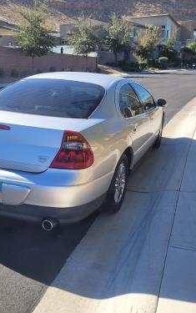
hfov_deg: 34.5
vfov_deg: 52.7
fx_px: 316
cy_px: 156
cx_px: 98
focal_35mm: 37
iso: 40
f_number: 1.8
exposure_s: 1/1297
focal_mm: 5.4
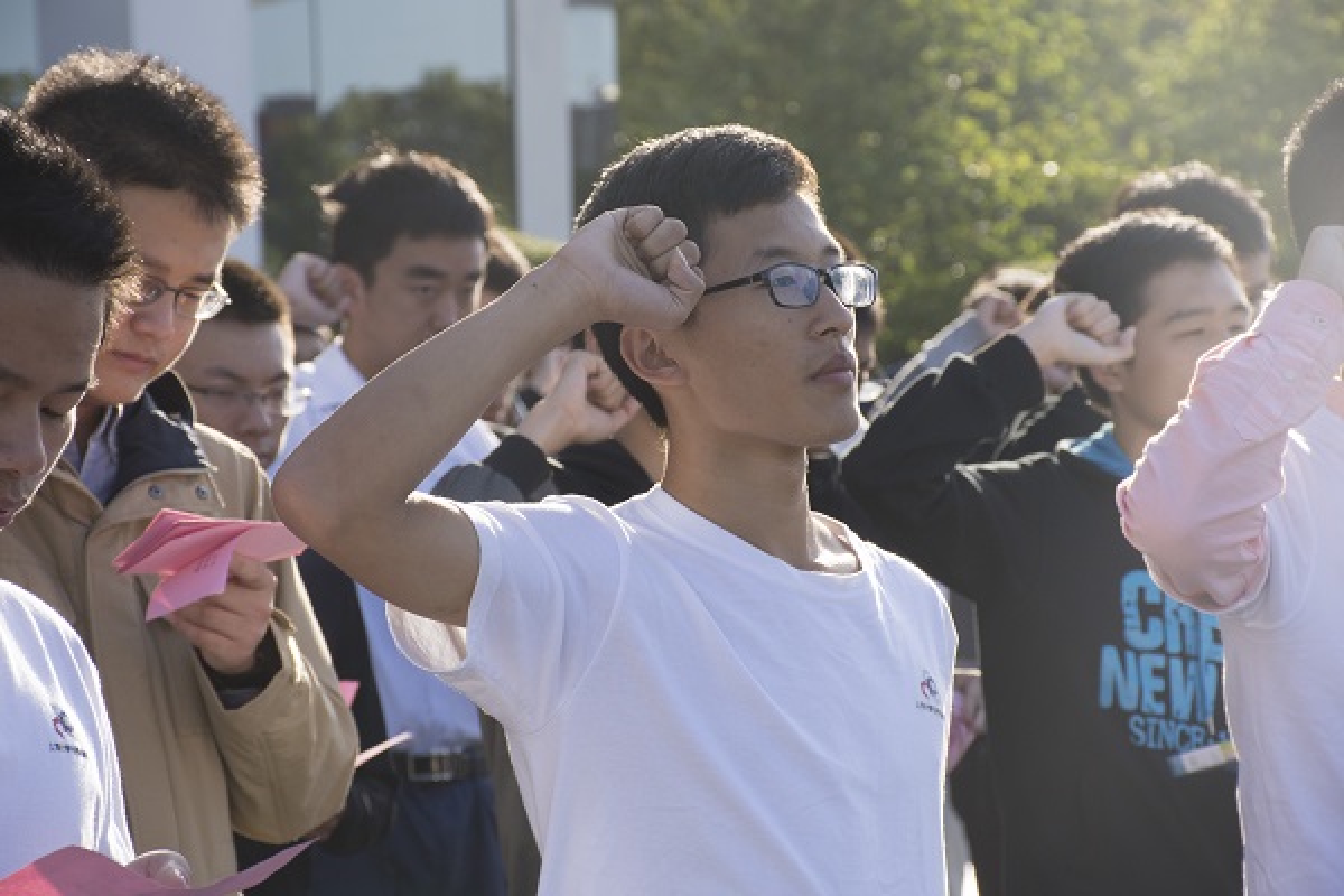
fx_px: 5040
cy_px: 448
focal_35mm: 135
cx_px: 672
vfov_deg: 10.2
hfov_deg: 15.2
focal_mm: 90
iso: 450
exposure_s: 1/500
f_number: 8
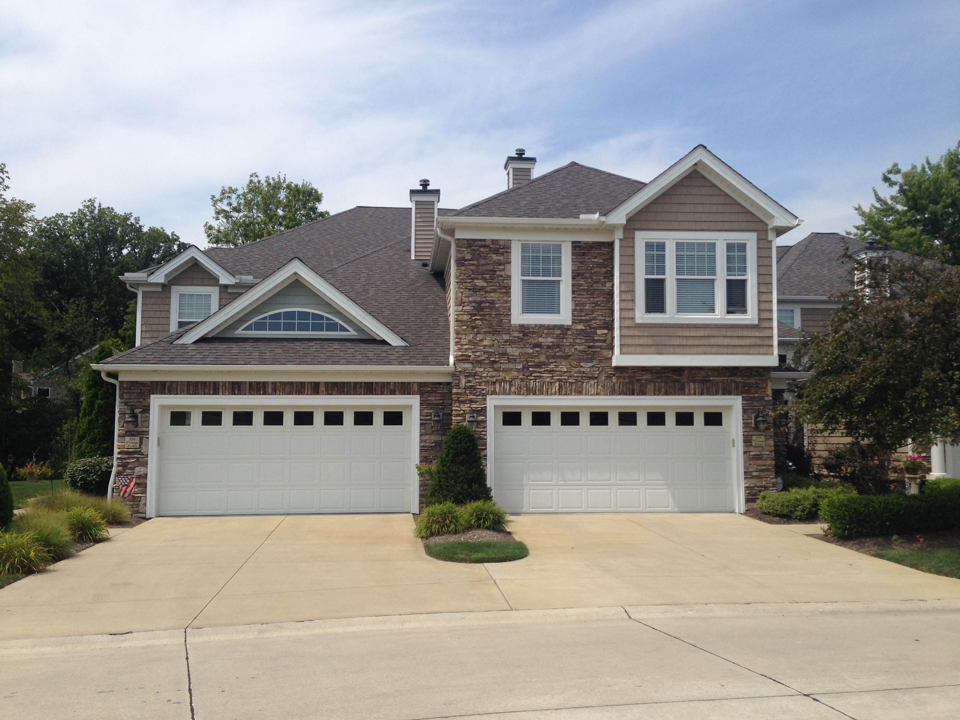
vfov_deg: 42.9
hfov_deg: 55.4
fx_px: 915
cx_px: 480
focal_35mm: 33
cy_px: 360
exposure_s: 1/2262
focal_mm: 4.12
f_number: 2.4
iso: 50
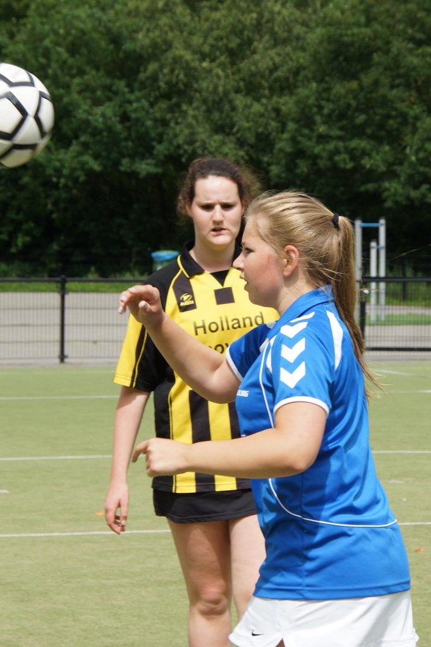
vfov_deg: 22.6
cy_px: 324
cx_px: 216
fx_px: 1617
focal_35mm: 90
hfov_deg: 15.2
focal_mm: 60
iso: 200
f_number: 8
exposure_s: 1/500
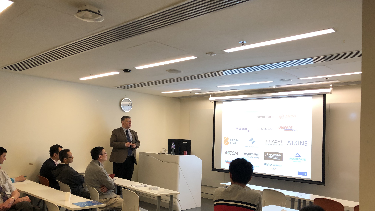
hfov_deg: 62.6
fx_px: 308
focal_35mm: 31
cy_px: 130
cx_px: 186
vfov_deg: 37.6
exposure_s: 1/25
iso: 40
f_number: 1.8
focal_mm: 4
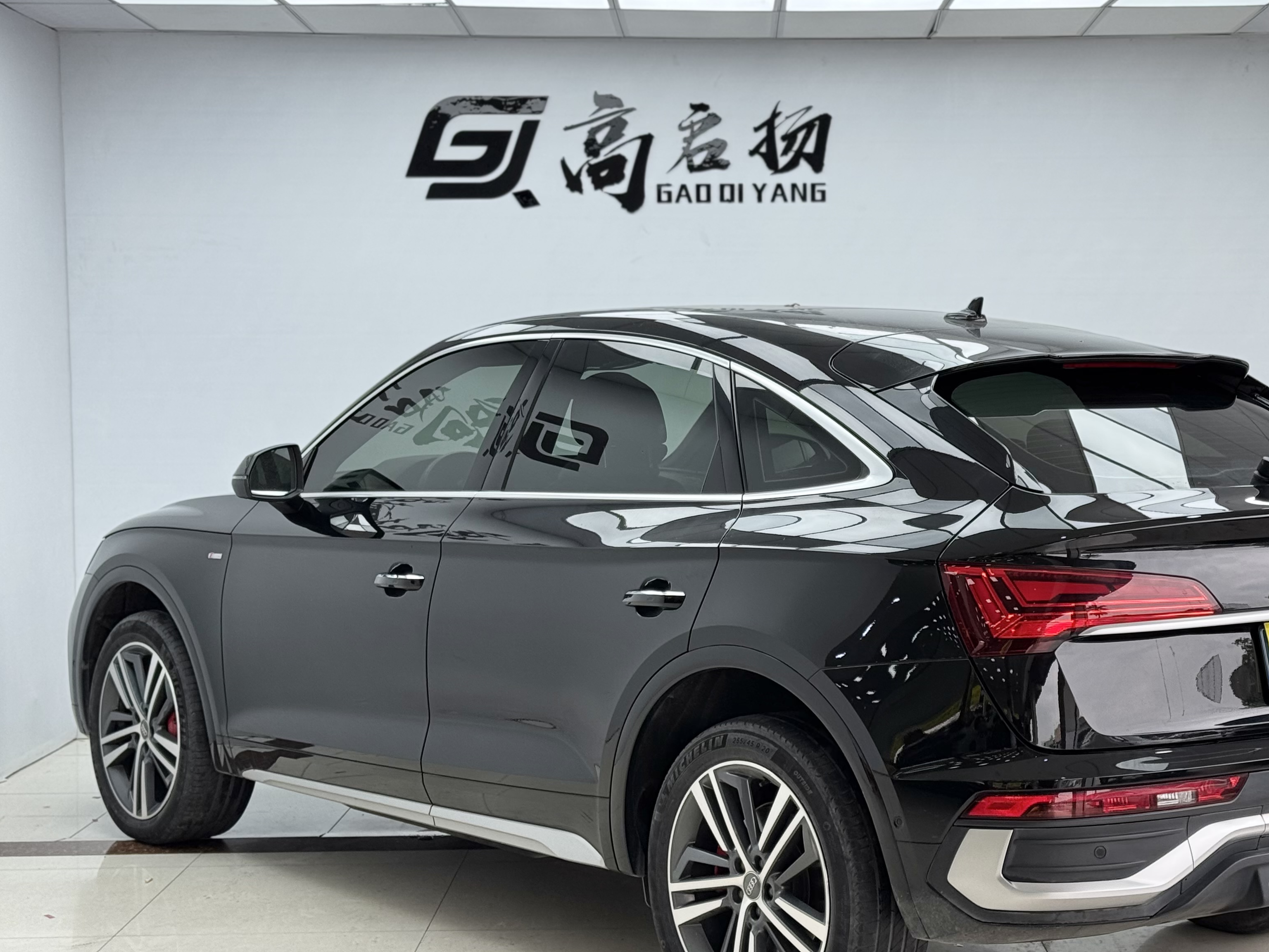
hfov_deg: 30.6
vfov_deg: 23.3
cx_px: 798
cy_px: 457
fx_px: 2310
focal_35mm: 63
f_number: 1.78
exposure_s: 1/190
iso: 64
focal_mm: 6.76
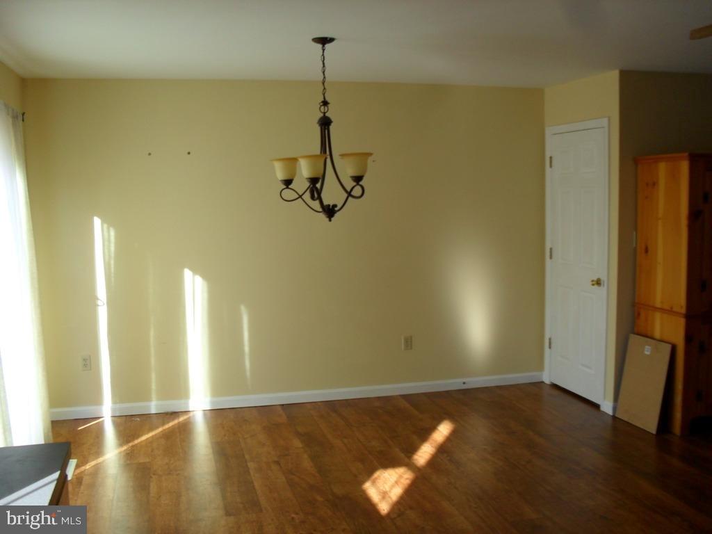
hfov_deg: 52.6
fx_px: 720
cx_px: 356
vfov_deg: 40.7
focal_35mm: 35
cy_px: 267
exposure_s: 1/60
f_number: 3.2
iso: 100
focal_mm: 6.3
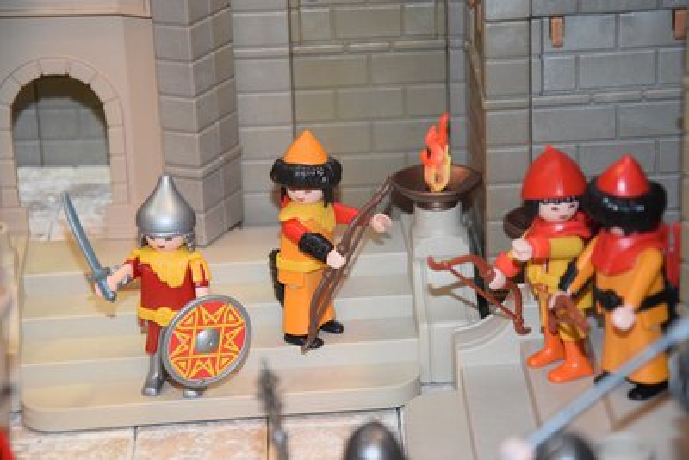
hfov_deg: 16.1
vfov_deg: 10.8
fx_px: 2441
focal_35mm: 128
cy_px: 230
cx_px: 344
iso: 2200
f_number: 5.6
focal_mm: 85
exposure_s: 1/60
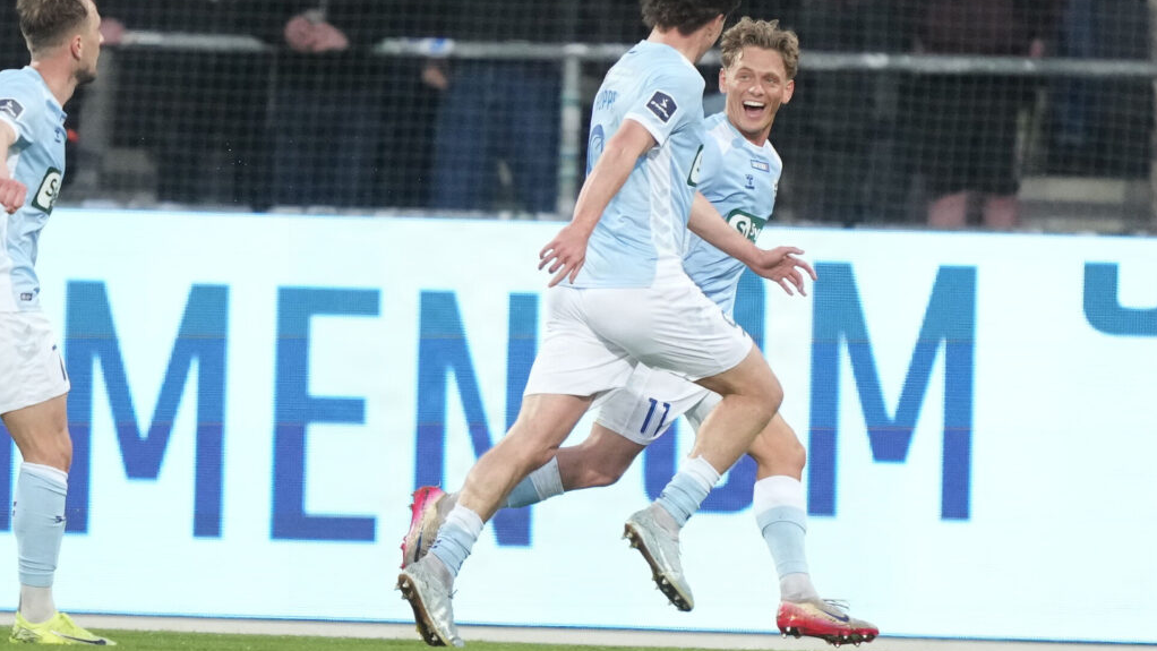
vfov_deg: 2.9
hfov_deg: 5.1
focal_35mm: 420
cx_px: 578
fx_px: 12886
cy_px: 316
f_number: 2.8
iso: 3200
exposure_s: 1/1250
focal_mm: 400
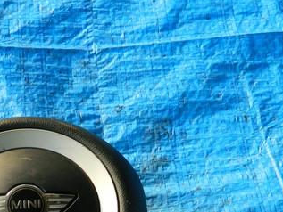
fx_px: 515
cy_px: 265
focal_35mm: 63
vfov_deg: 21.4
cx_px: 54
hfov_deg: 29.9
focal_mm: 4.5
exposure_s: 1/250
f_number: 3.1
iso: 200
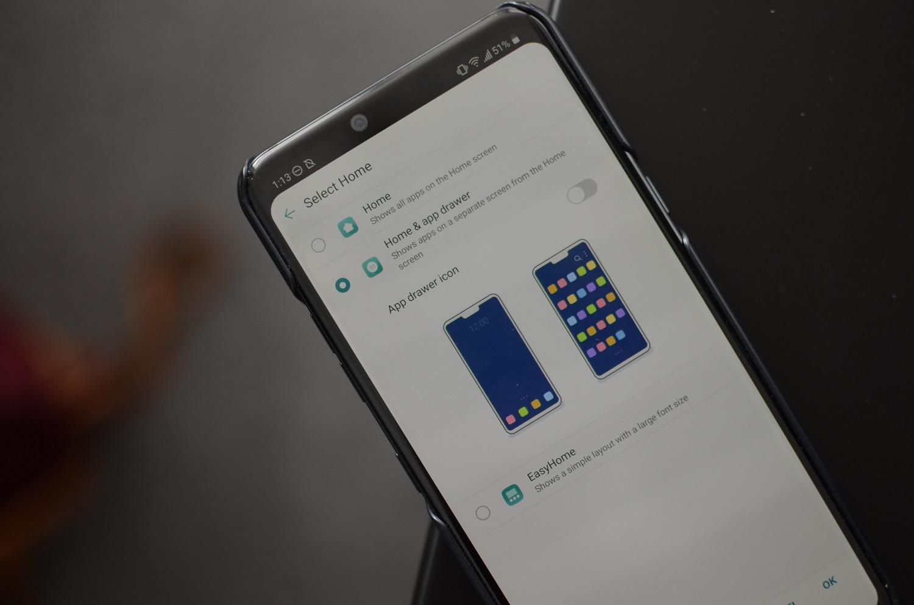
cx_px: 457
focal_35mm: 52
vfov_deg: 25.6
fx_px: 1330
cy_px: 302
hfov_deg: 37.9
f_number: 1.8
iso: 160
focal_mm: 35
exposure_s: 1/125
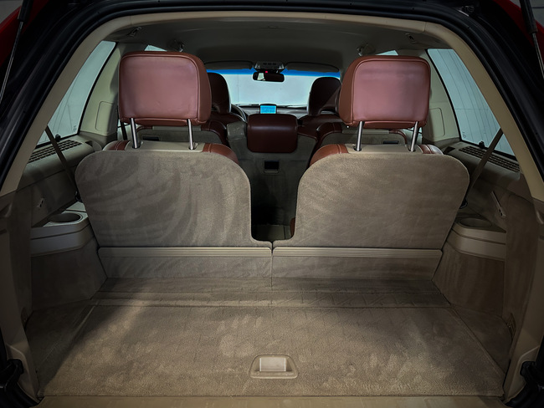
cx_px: 272
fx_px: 377
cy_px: 204
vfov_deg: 56.8
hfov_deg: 71.6
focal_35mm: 24
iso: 800
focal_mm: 6.86
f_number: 1.78
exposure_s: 1/50
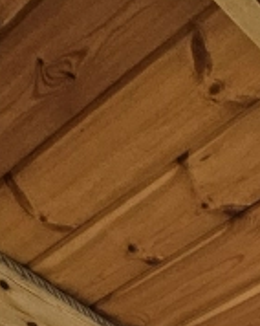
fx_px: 742
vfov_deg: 12.7
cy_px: 903
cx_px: 597
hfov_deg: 14.4
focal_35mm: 77
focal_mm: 2.2
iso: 100
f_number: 2.2
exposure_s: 1/50
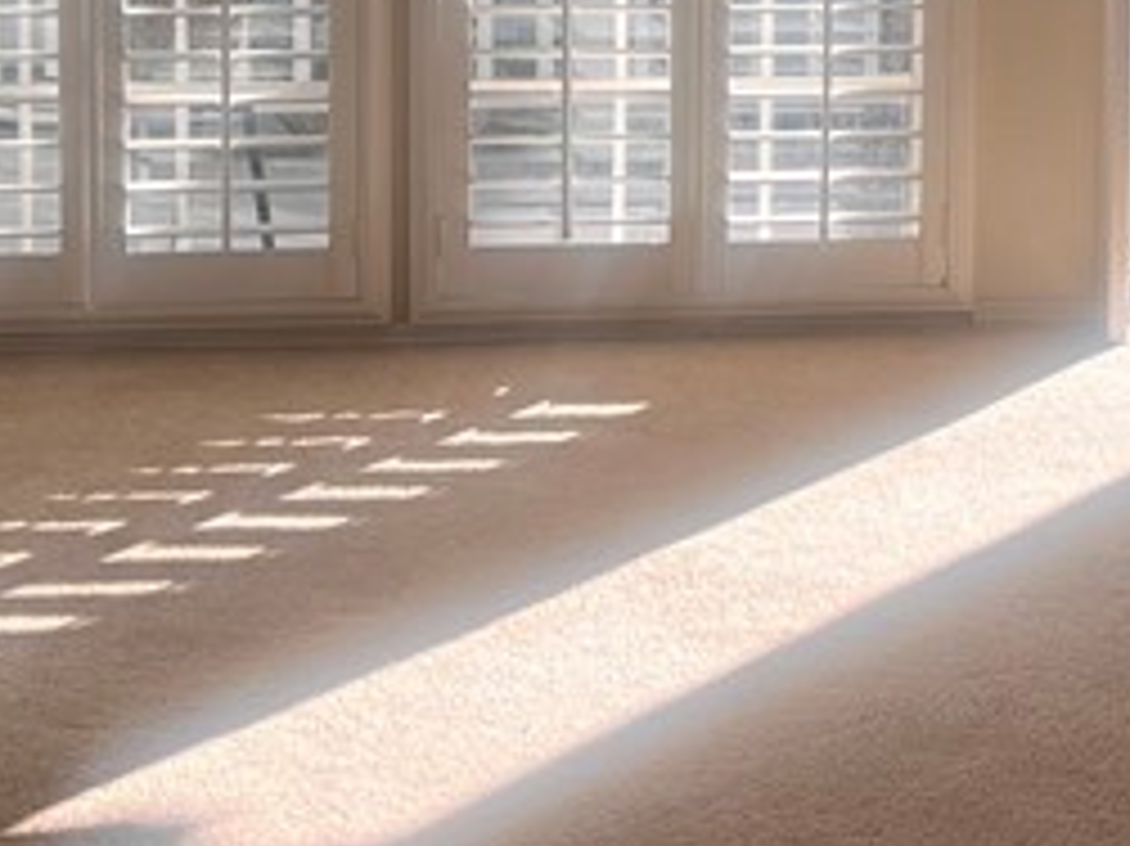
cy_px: -140
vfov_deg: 13.6
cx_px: 1103
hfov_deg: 18.1
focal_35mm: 106
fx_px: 3459
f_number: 1.5
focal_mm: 5.7
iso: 50
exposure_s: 1/769
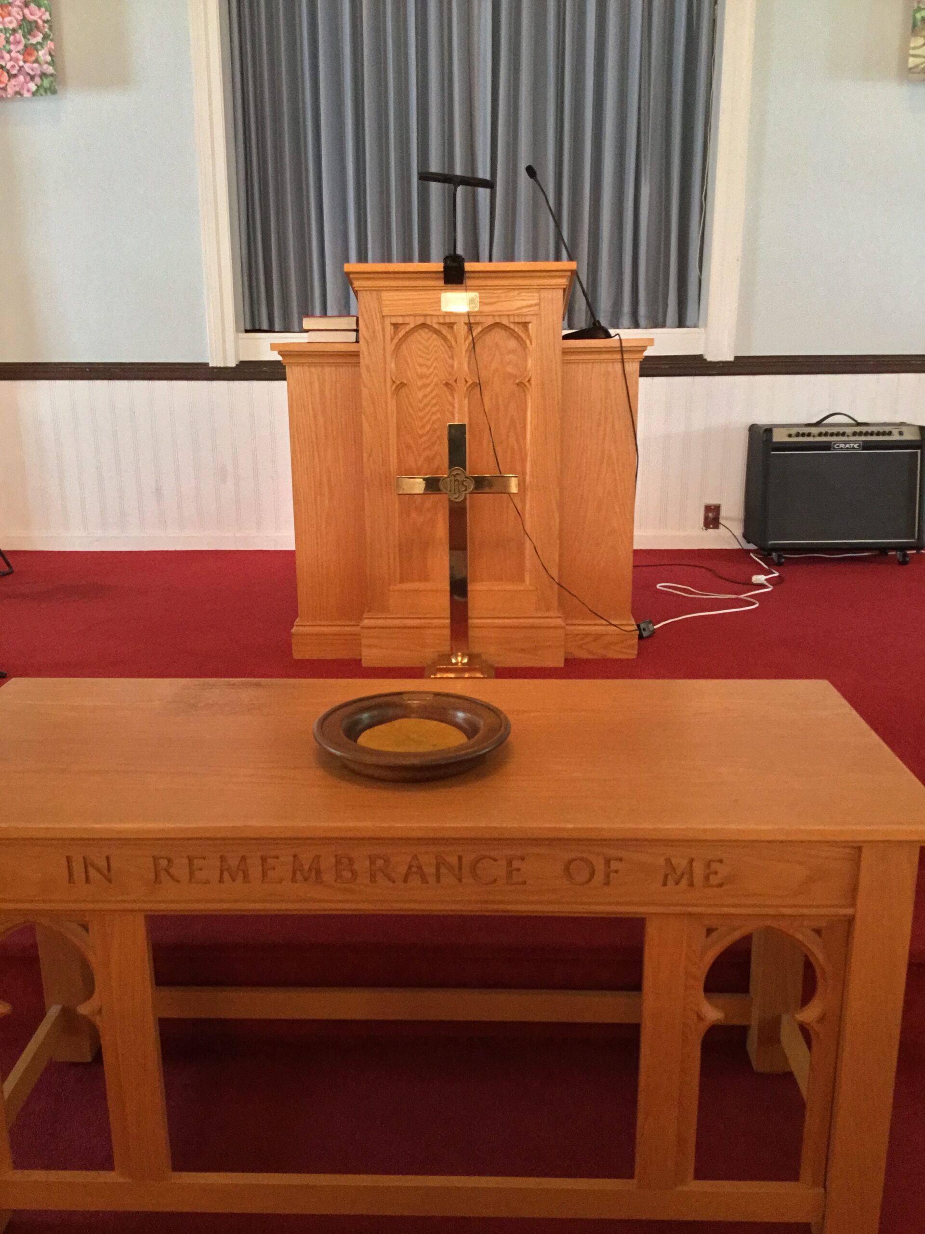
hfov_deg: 45.4
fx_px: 1104
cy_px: 617
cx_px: 462
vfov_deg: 58.4
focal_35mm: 31
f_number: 2.4
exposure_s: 1/17
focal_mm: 3.3
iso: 200
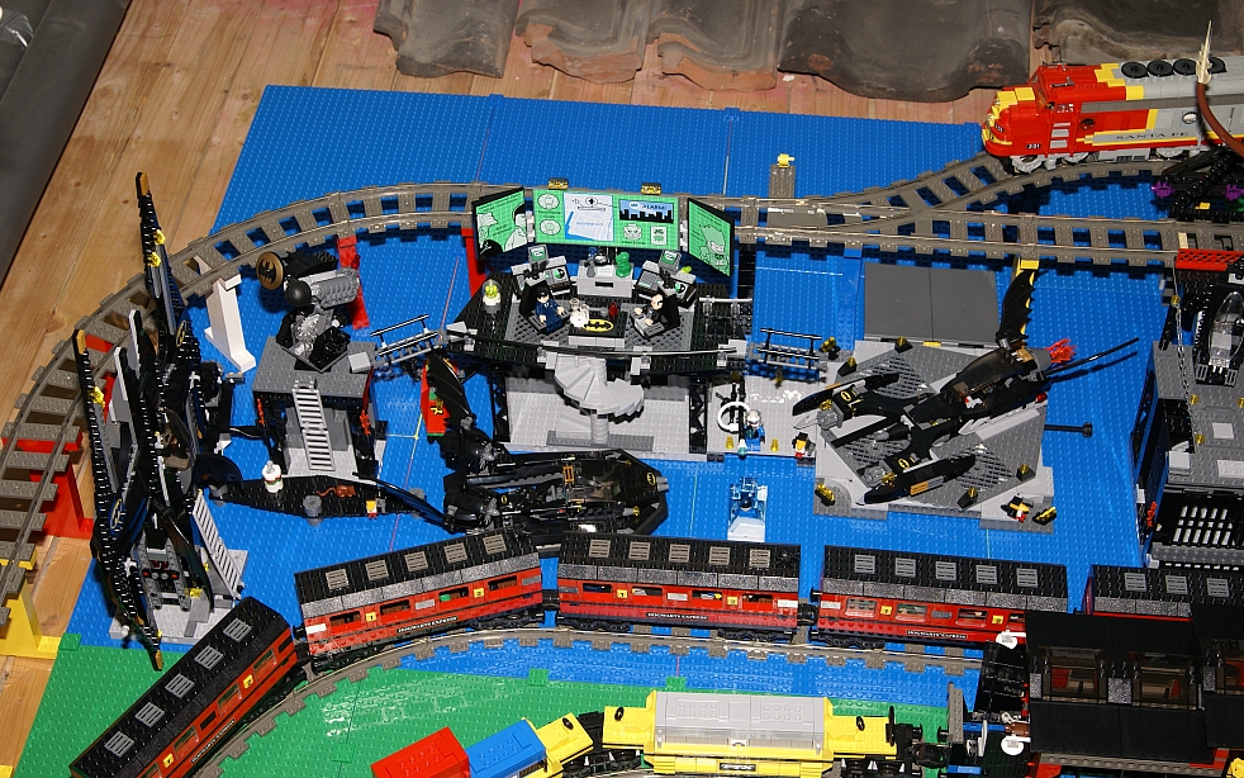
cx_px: 621
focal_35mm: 55
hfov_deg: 37.2
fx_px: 1849
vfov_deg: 23.8
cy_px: 355
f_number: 5.6
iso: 100
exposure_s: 1/80
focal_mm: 35
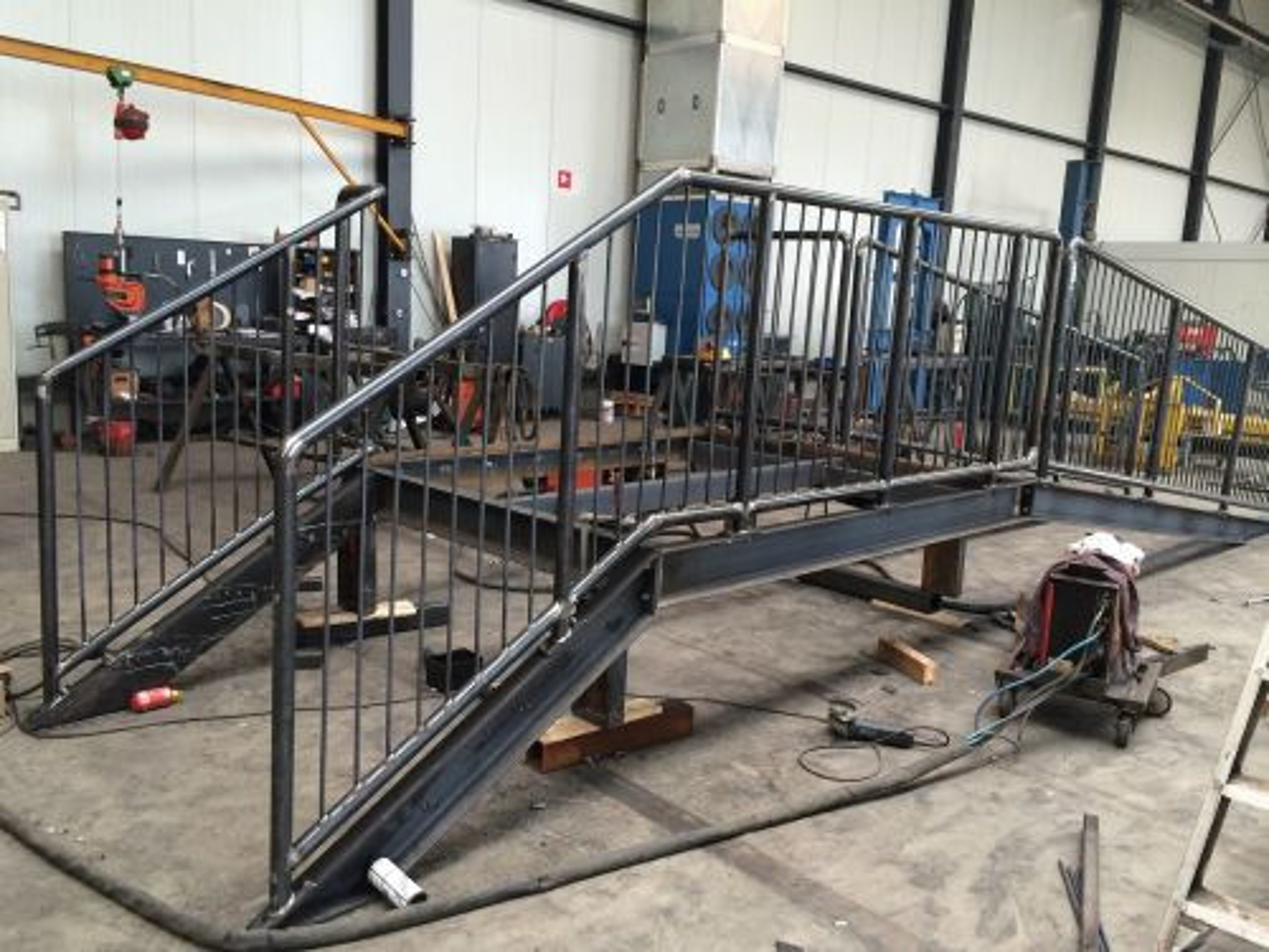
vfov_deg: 46.8
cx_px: 634
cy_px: 476
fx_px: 1100
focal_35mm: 30
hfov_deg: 60.0
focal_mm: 4.12
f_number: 2.2
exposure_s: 1/30
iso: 40
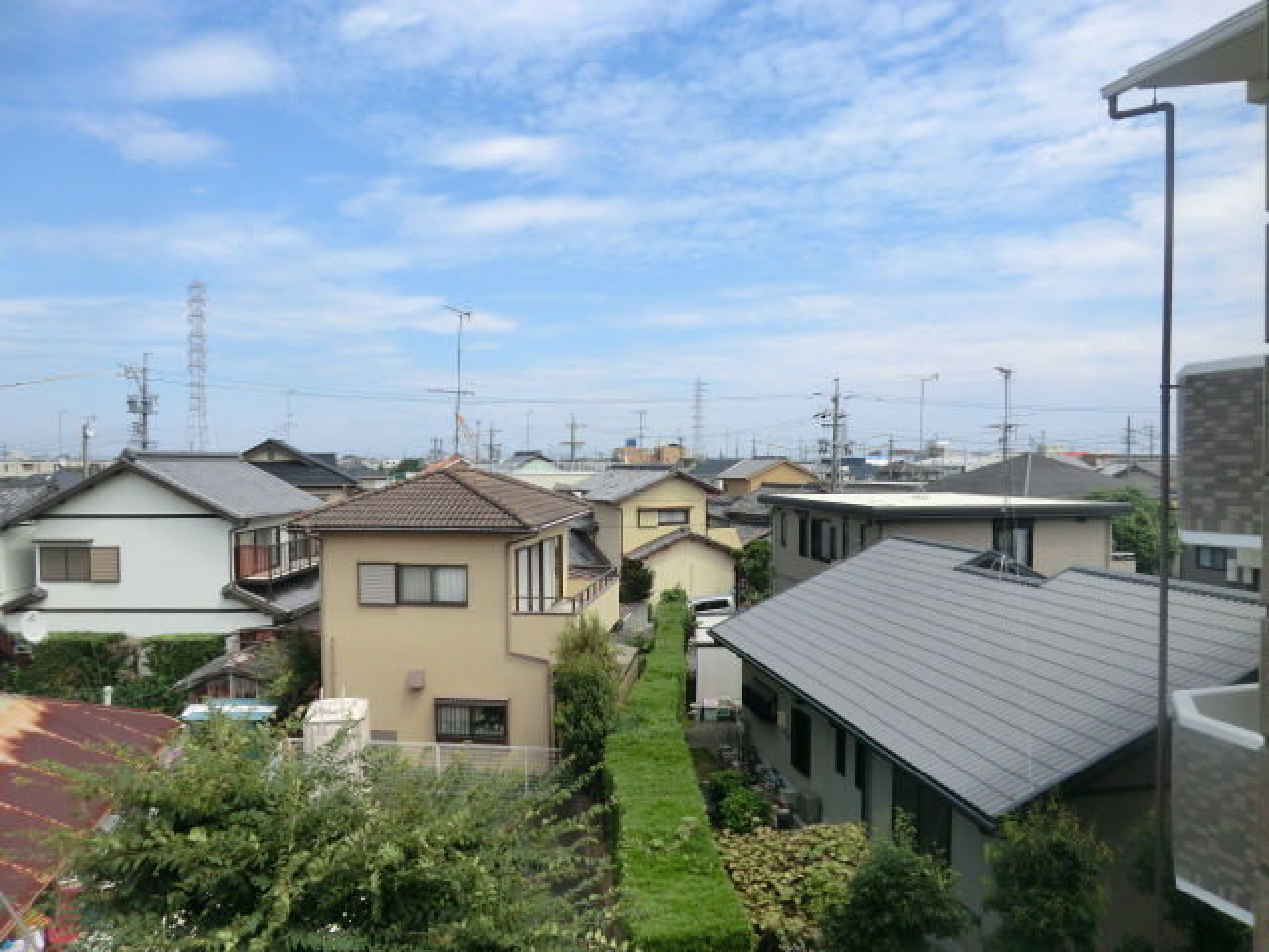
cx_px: 634
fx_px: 880
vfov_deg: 56.8
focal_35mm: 24
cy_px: 476
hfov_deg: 71.6
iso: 80
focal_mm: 4.3
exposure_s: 1/200
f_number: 7.5
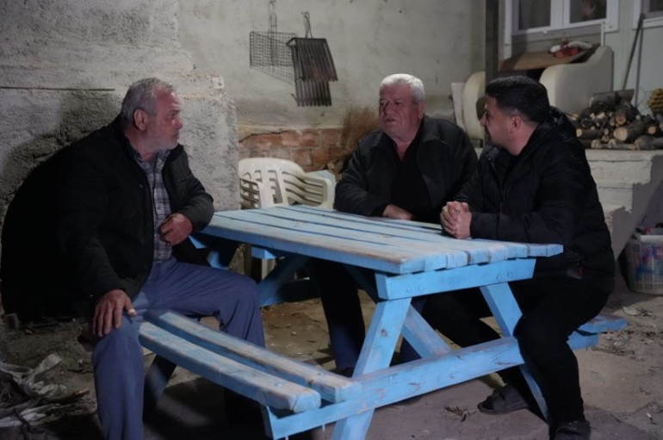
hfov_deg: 52.3
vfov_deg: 36.1
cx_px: 332
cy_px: 220
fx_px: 675
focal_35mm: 37
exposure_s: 1/160
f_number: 3.2
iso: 12800
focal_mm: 36.7
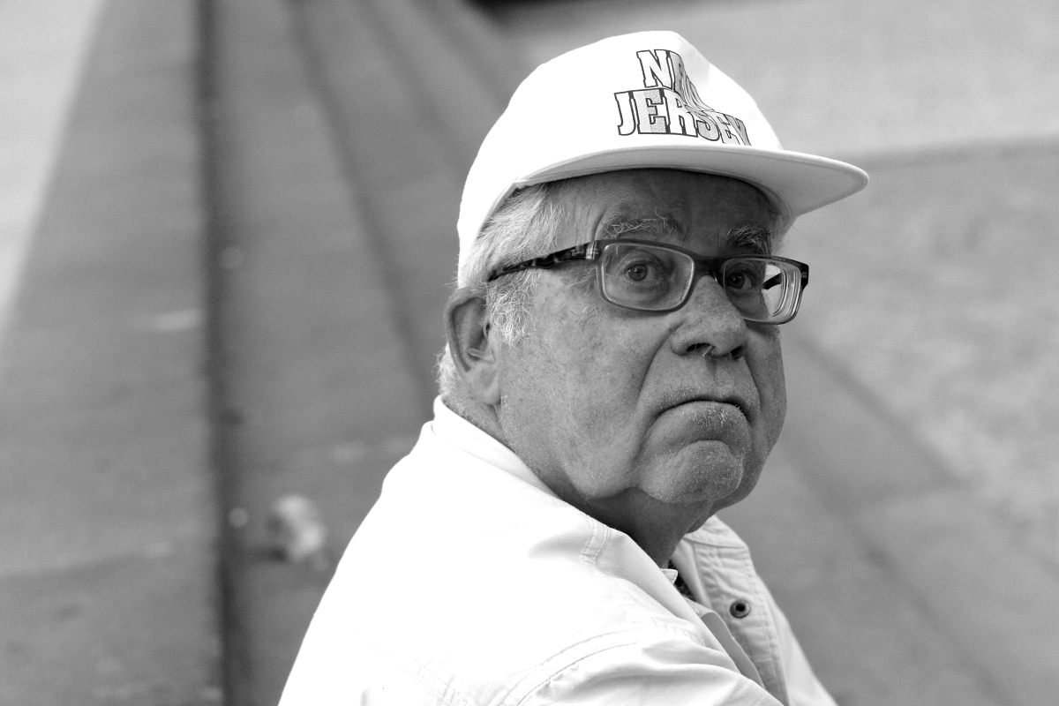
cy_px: 353
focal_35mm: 75
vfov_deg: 18.2
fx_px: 2206
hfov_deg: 27.0
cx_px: 530
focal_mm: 50
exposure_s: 1/800
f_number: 3.2
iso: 800
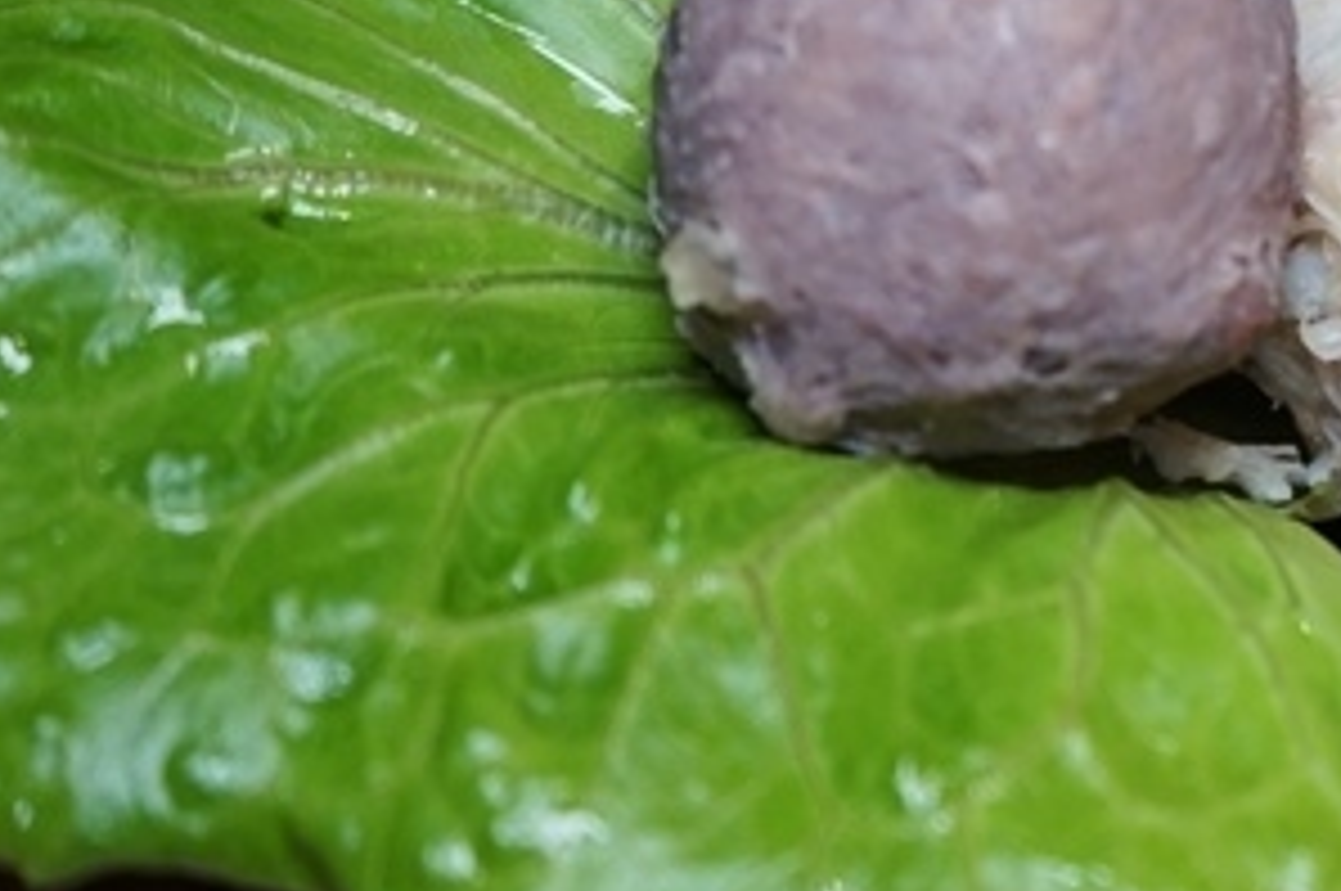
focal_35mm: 137
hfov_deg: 14.5
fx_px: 5098
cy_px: -20
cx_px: 1647
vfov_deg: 9.9
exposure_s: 1/60
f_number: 4.5
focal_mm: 51
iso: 1000
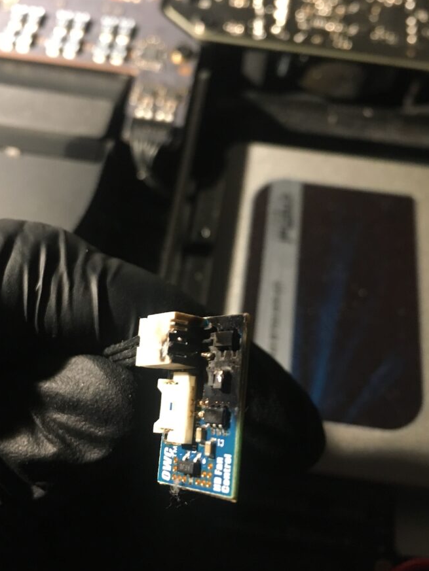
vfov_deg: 53.9
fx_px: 562
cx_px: 216
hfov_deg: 41.8
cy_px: 275
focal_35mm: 34
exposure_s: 1/33
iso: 250
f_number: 2.2
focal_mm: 4.15
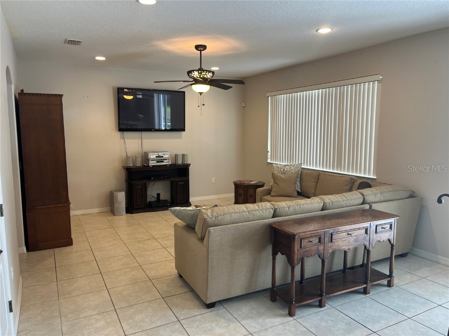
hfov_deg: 67.3
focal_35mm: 26
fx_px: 337
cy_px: 168
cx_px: 224
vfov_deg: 53.1
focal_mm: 5.1
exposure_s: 1/60
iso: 80
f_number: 1.6
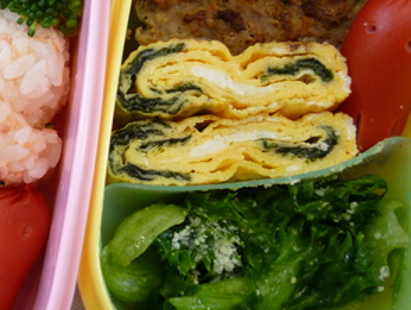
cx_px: 29
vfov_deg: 27.9
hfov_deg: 34.4
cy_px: 105
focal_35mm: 52
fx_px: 618
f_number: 2.2
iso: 125
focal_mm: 4.3
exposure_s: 1/60
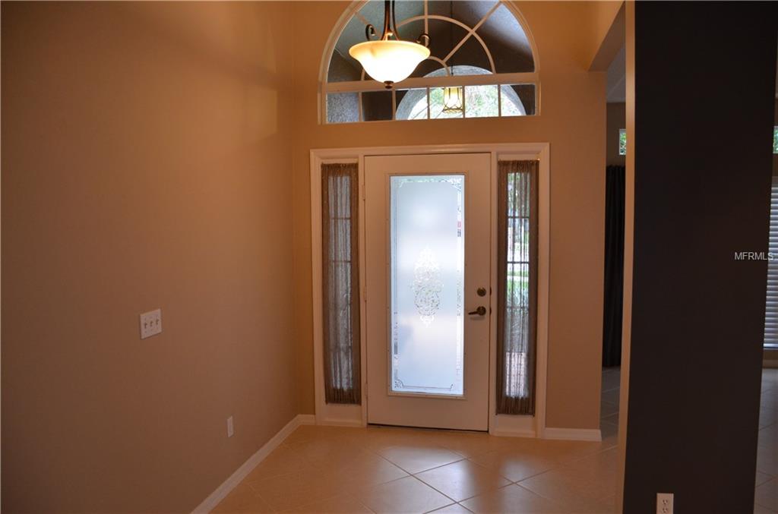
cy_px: 257
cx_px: 389
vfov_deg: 47.7
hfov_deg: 67.5
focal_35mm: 27
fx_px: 582
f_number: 3.5
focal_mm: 18
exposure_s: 1/40
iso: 800
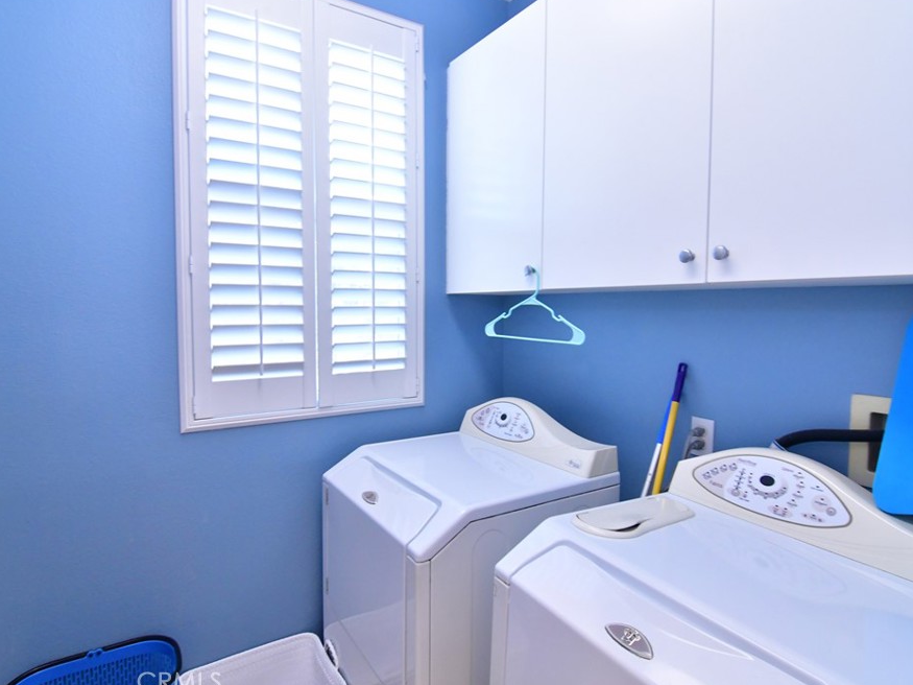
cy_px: 341
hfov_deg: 87.7
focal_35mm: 18
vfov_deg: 71.6
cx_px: 447
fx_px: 475
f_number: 13
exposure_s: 1/20
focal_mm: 11
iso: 2000
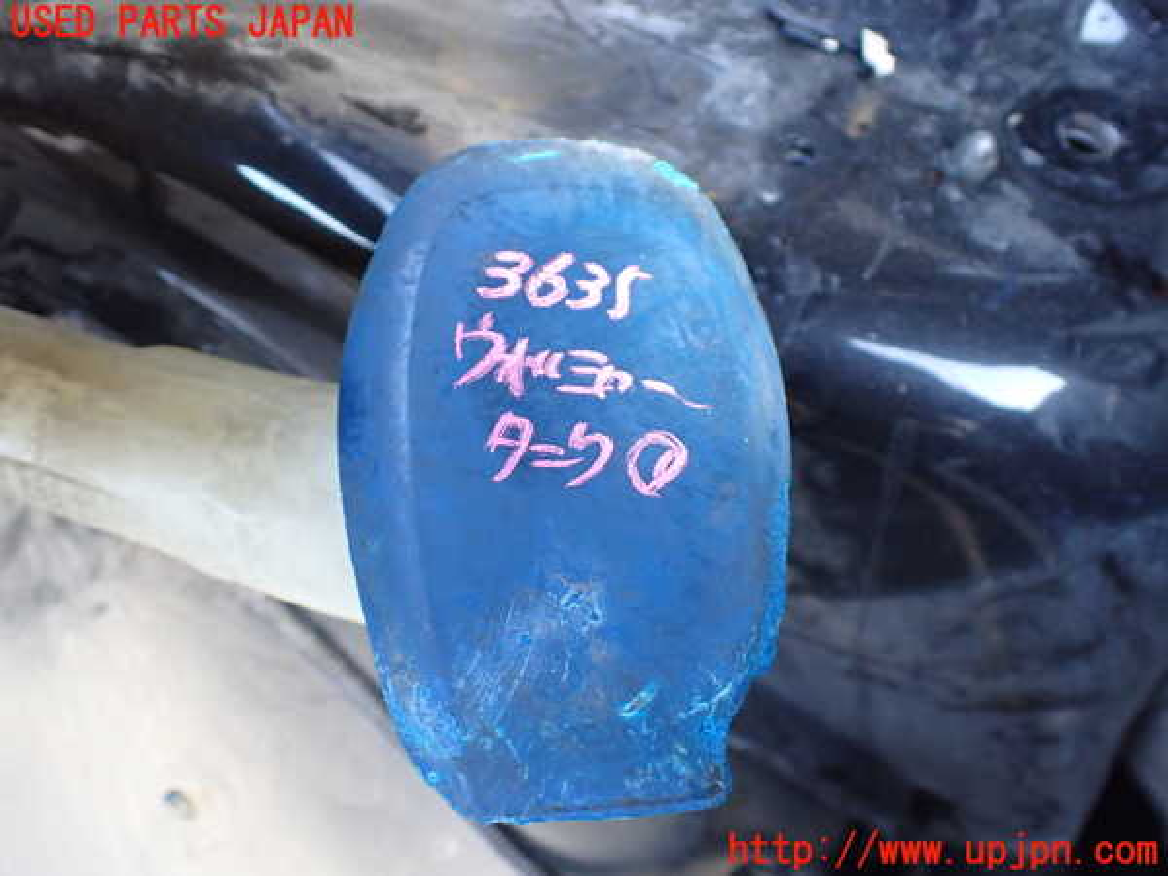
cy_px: 438
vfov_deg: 46.8
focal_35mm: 30
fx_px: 1012
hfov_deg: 60.0
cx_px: 584
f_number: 2.3
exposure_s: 1/125
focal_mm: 5.4
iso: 640
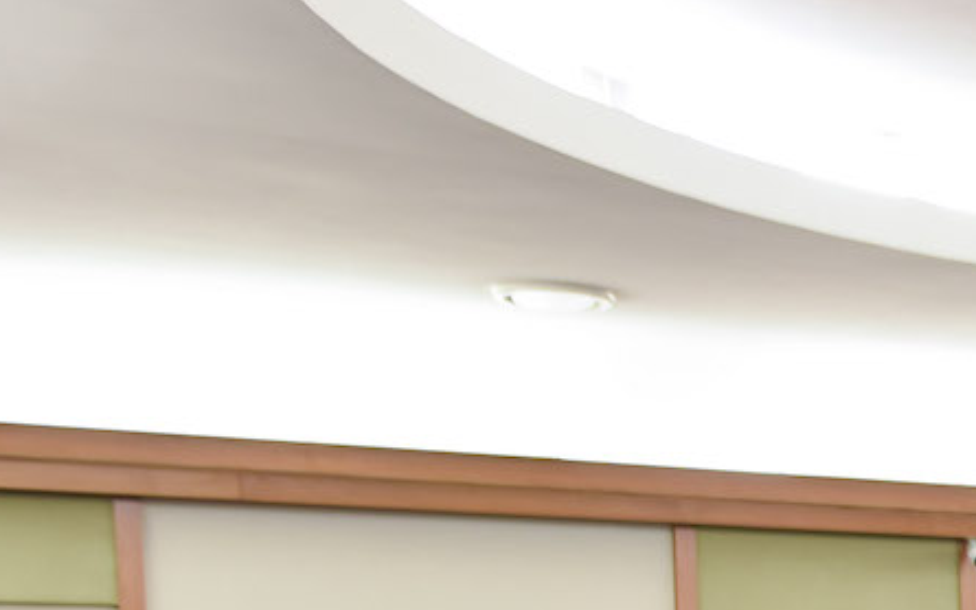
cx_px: 1621
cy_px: 992
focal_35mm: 88
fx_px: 2340
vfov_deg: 13.7
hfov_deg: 19.3
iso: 1000
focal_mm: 24
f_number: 2.8
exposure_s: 1/250
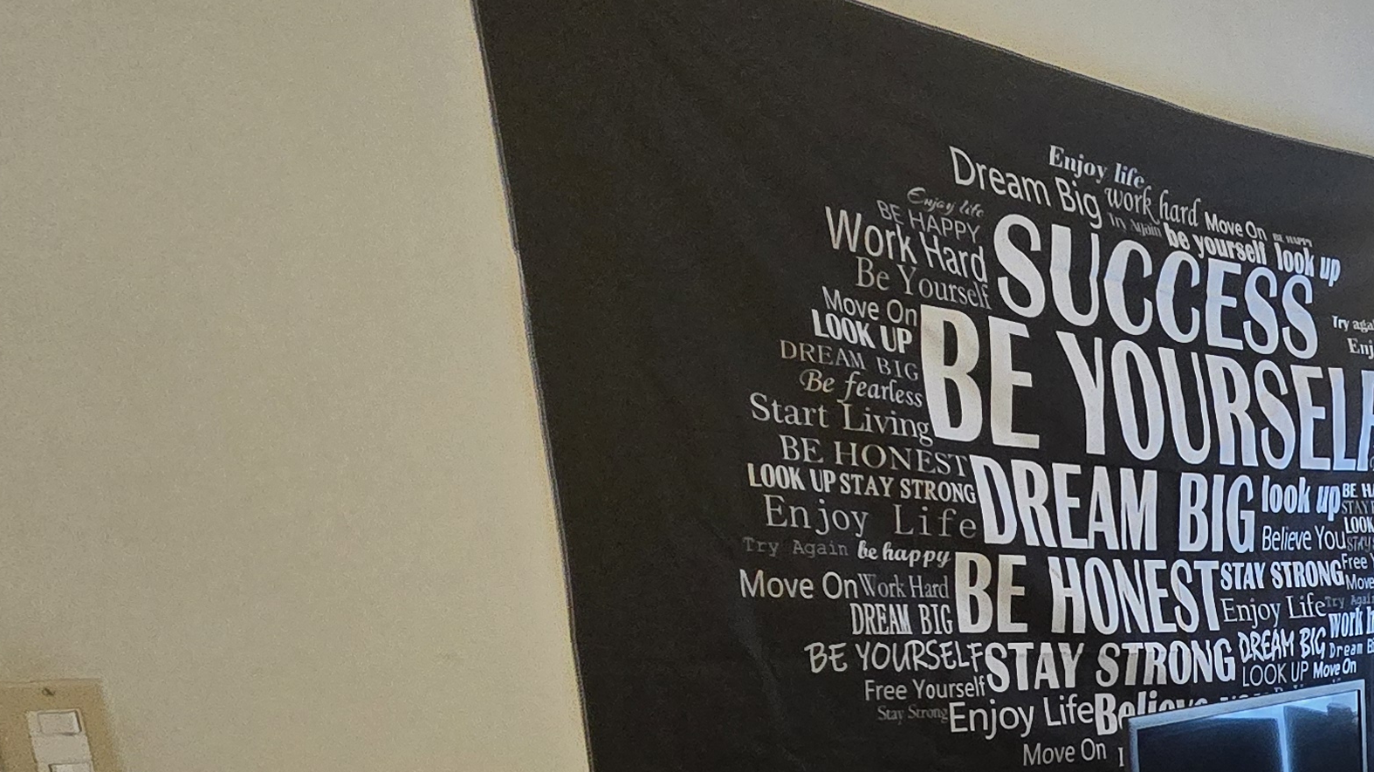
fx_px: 1311
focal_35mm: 36
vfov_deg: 29.3
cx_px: 1664
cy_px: 872
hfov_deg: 39.3
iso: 800
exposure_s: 1/60
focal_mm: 2.2
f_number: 2.2
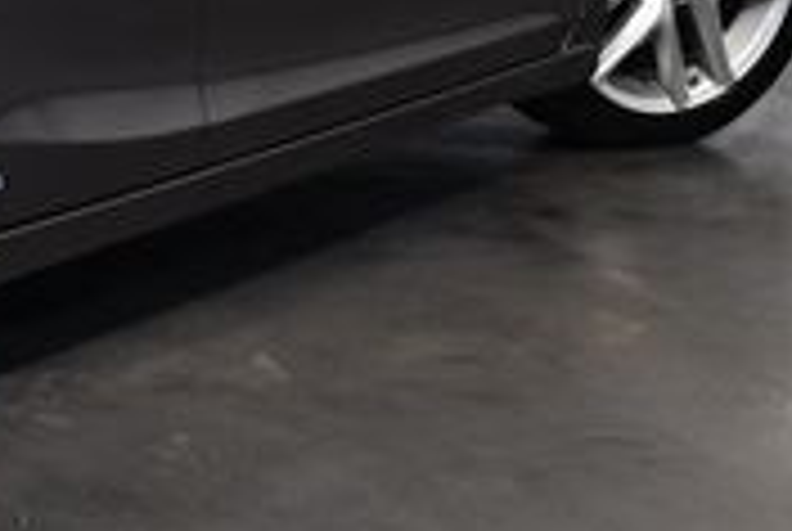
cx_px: -495
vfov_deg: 8.5
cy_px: -212
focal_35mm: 160
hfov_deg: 12.1
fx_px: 3526
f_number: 3.8
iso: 800
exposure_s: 1/160
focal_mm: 22
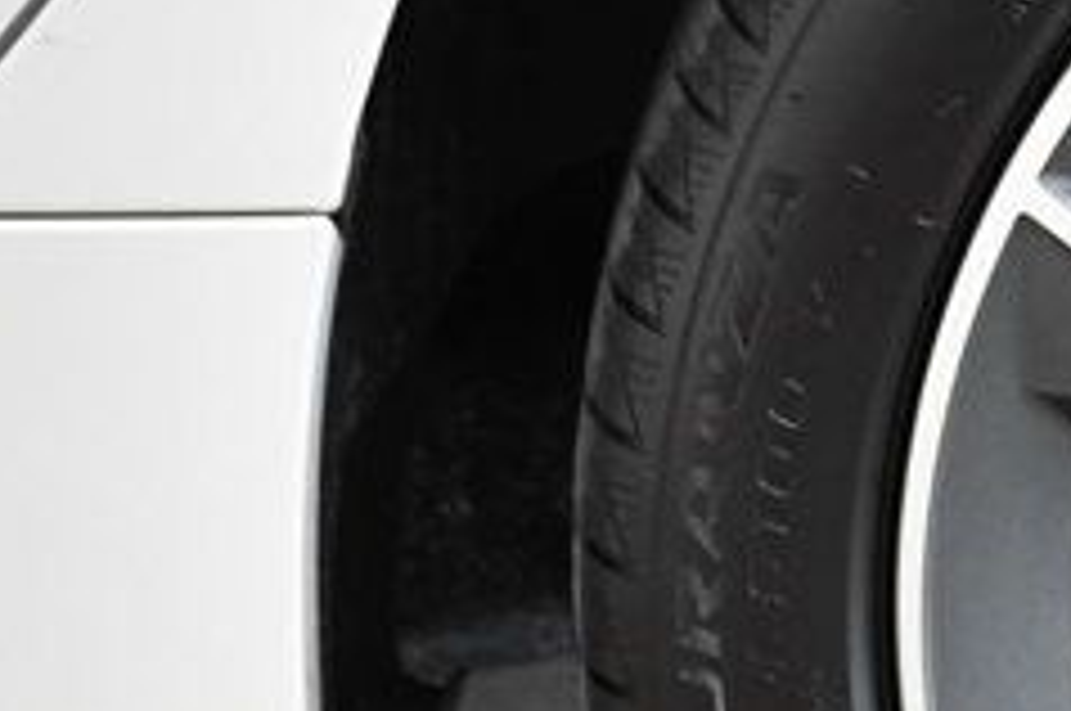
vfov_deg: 4.2
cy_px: 504
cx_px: 1818
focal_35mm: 323
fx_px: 9596
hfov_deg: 6.3
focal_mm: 50
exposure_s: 1/200
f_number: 7.1
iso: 2500
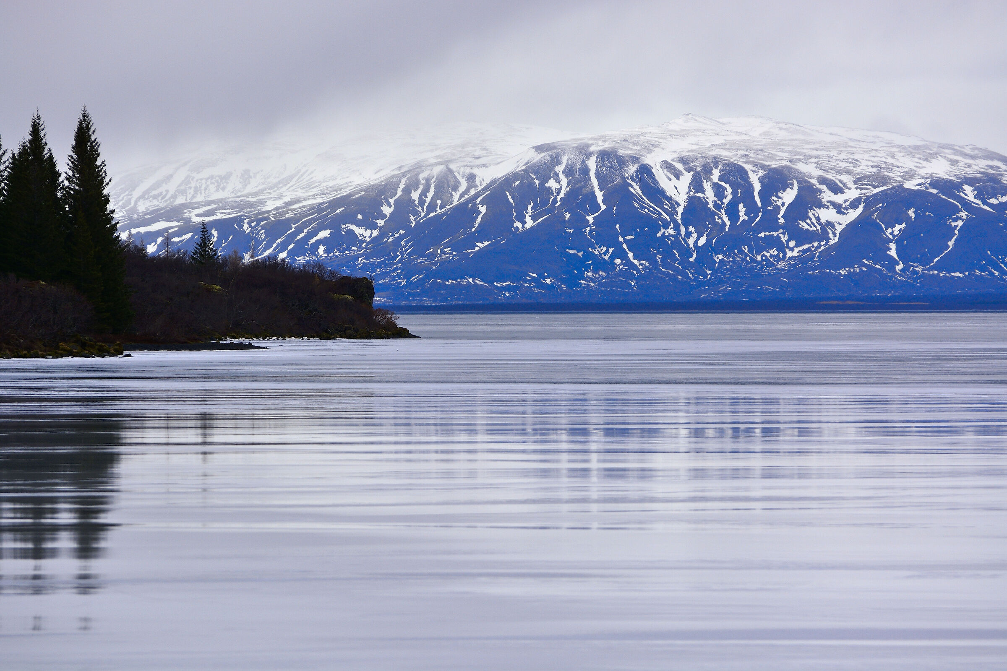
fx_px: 7132
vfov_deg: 5.4
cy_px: 336
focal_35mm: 255
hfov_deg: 8.1
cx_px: 504
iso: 125
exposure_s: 1/800
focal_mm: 170
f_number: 5
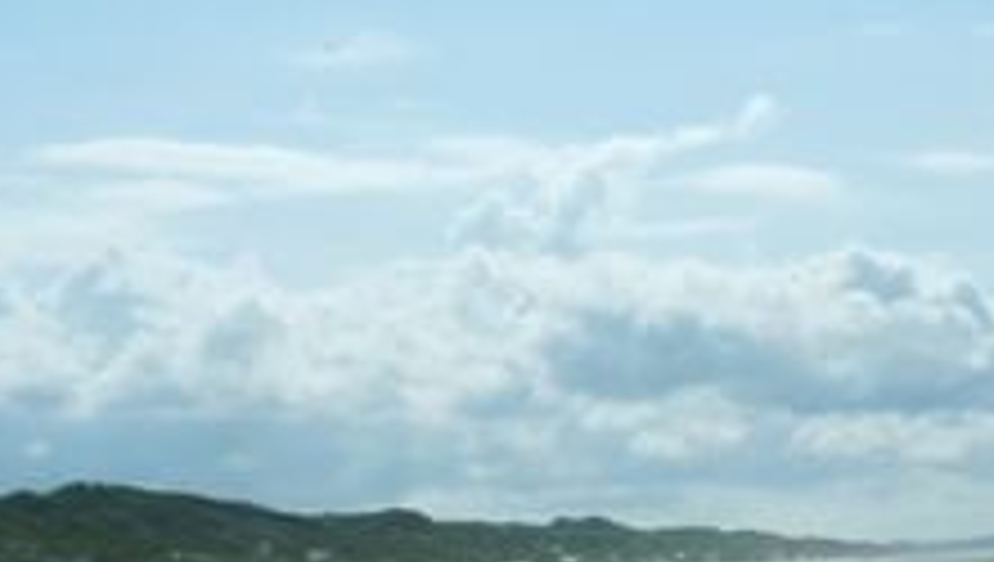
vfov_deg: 13.7
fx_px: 2243
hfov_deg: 22.6
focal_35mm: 85
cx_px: 1259
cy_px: 755
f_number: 8
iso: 100
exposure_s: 1/400
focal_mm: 4.8
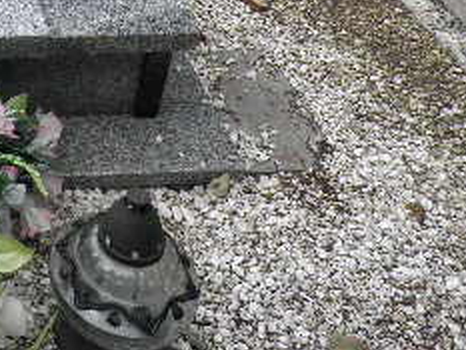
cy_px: -128
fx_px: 889
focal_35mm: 66
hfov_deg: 25.9
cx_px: -110
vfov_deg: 20.1
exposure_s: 1/160
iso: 64
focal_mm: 4.3
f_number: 3.3
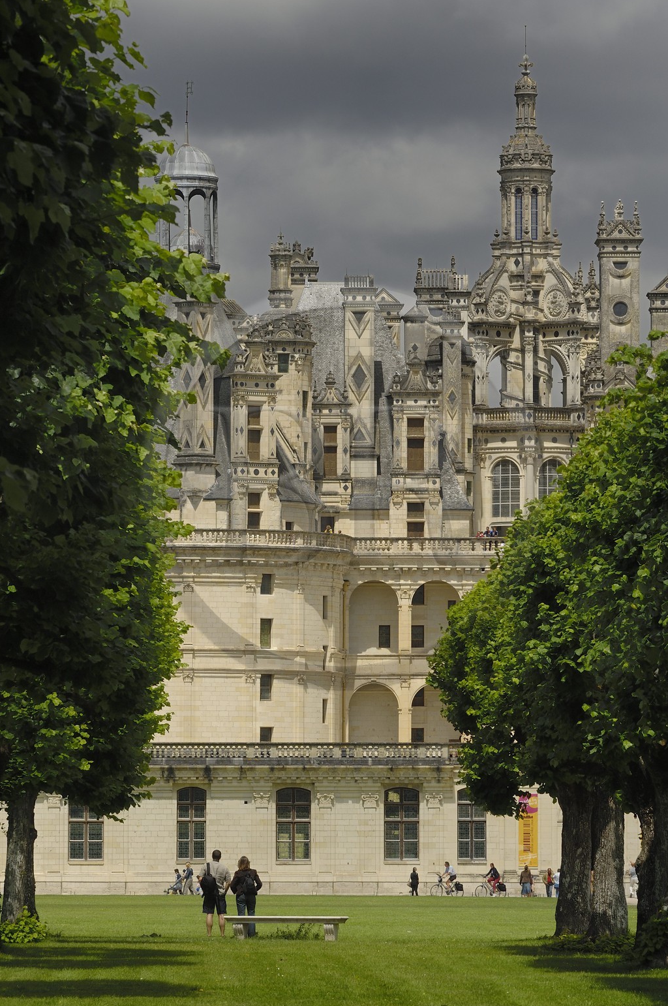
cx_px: 342
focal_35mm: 195
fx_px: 5428
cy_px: 487
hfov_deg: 7.0
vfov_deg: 10.6
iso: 100
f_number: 11
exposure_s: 1/160
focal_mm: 125
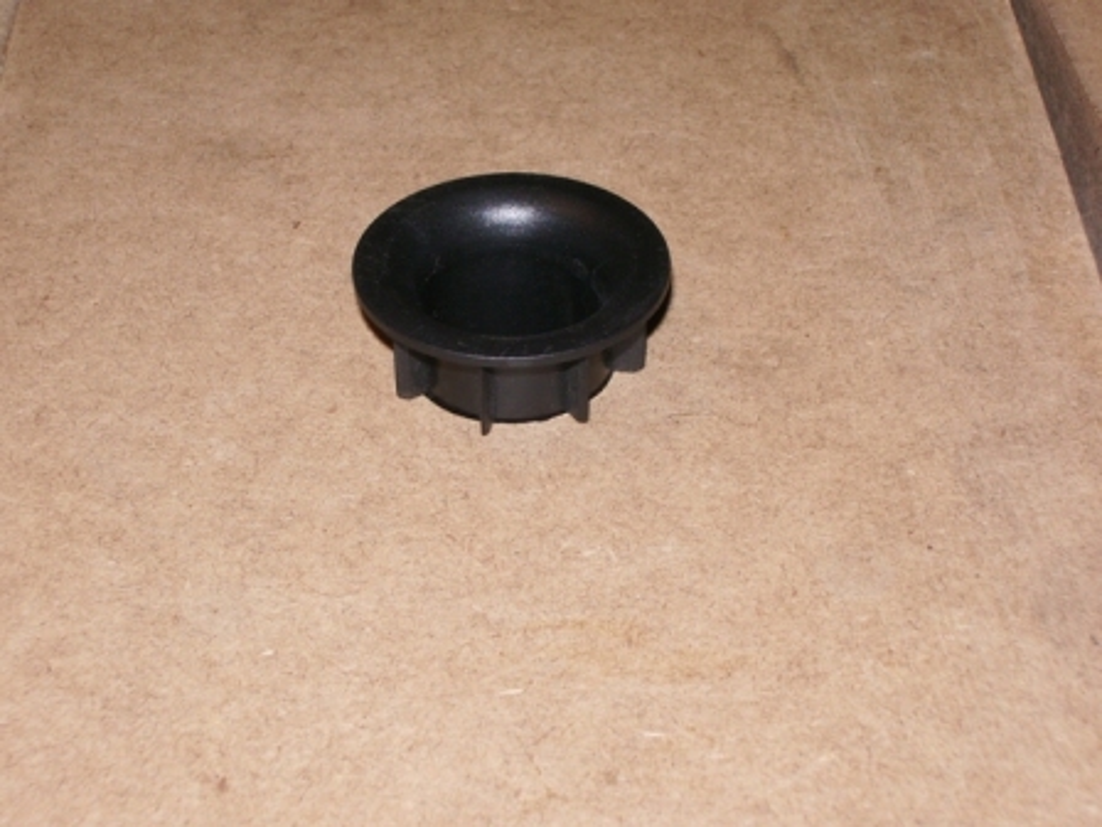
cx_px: 551
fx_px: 2356
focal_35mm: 74
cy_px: 414
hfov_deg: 26.3
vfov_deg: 19.9
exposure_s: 1/50
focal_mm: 12.2
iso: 100
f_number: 6.2
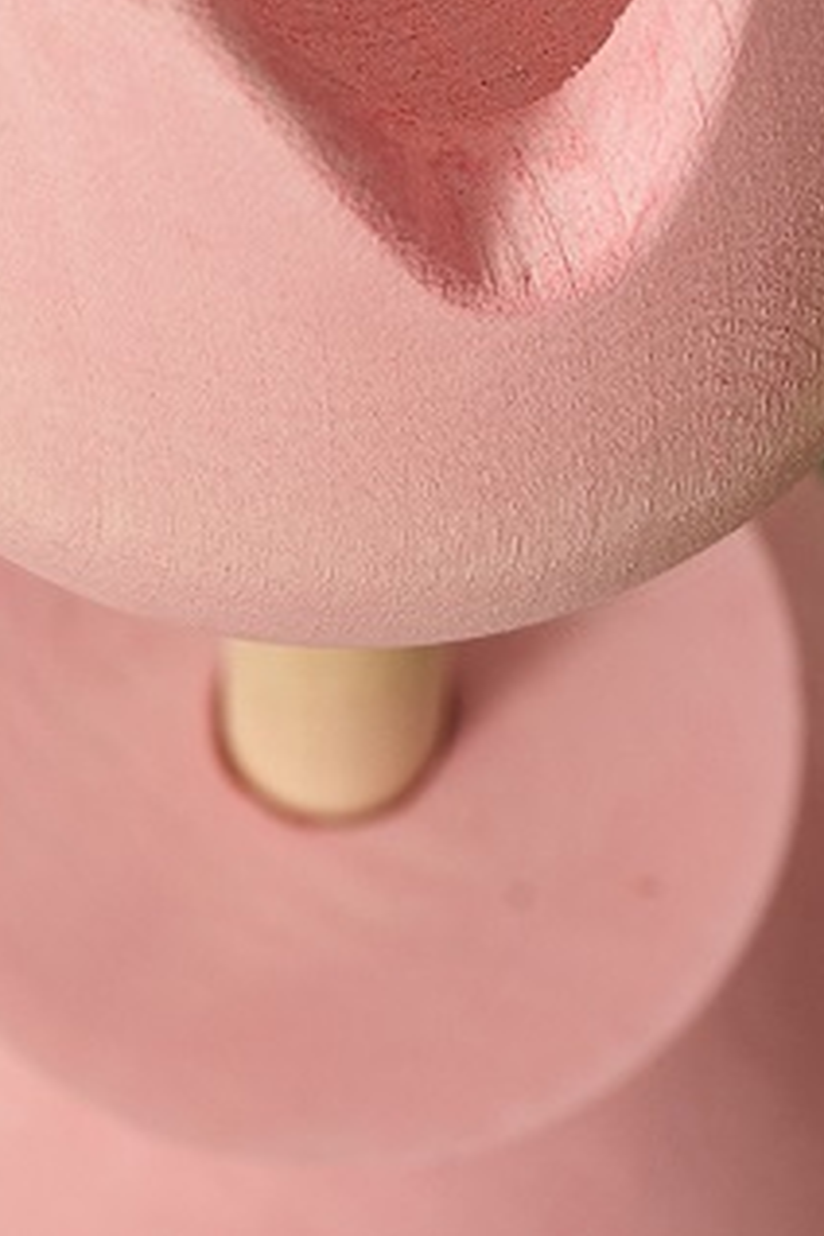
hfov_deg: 4.6
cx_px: 453
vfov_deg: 7.0
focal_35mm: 296
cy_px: 498
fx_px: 10162
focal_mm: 63
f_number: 11
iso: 100
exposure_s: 1/200
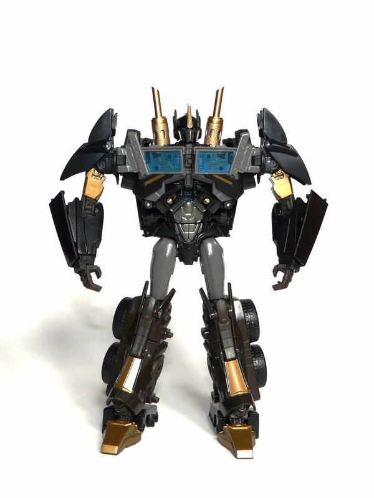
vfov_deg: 43.9
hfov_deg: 33.6
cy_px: 249
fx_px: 619
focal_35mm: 43
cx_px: 187
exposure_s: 1/125
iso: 100
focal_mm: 7
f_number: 3.2
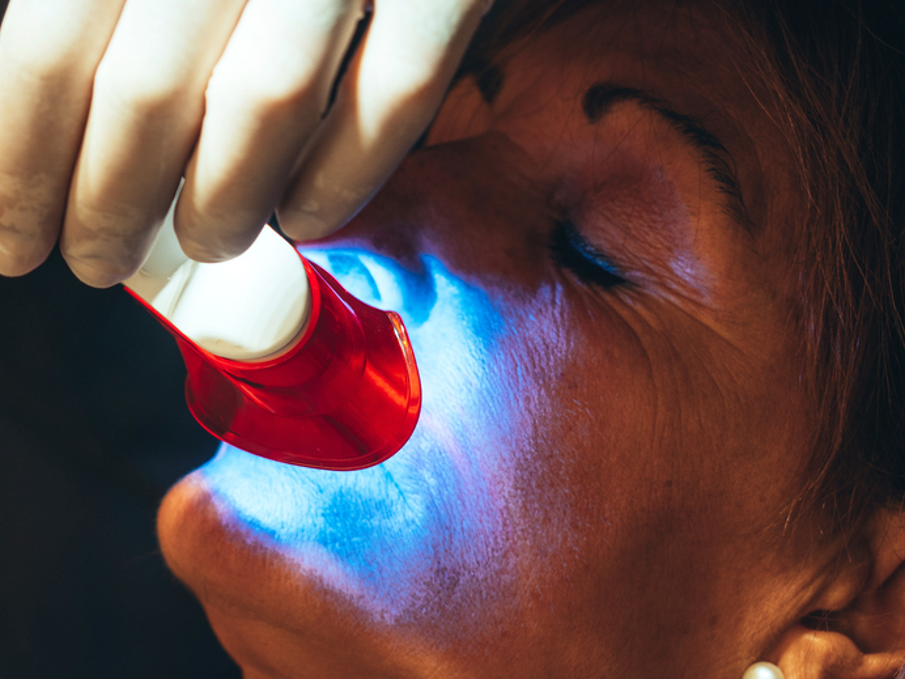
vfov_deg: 12.8
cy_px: 364
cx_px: 310
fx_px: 3033
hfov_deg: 16.9
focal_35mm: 116
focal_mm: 40
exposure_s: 1/500
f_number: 2.8
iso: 200
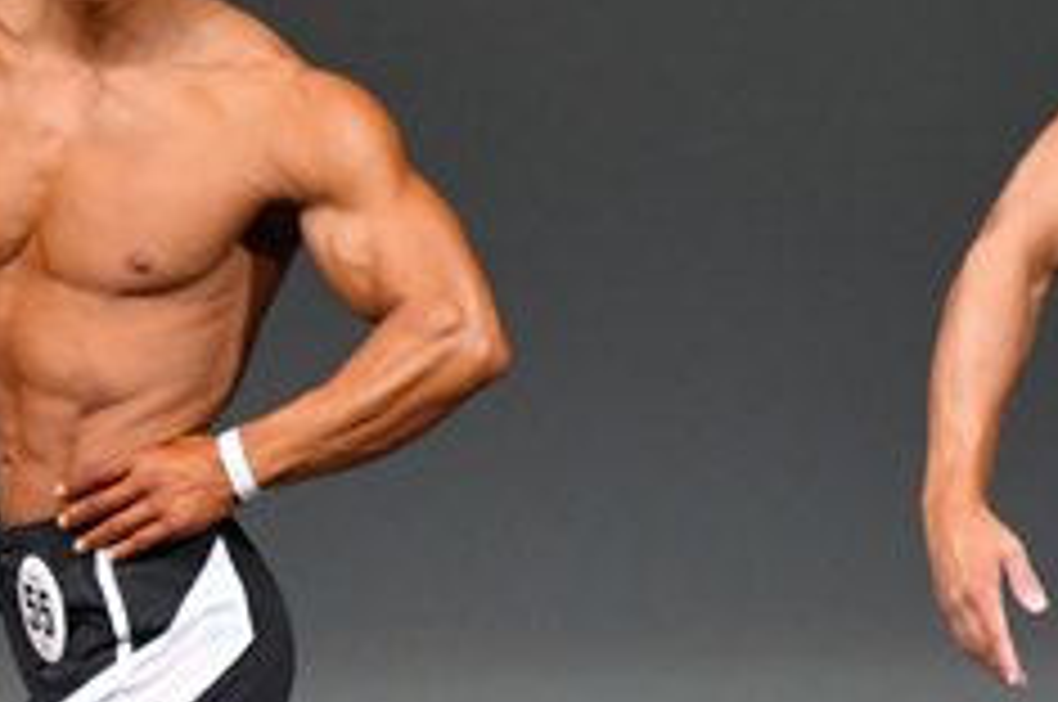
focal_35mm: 1041
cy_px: 567
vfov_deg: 1.3
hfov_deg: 2.0
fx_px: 30551
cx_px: -570
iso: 4000
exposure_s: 1/400
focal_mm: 210
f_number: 5.6
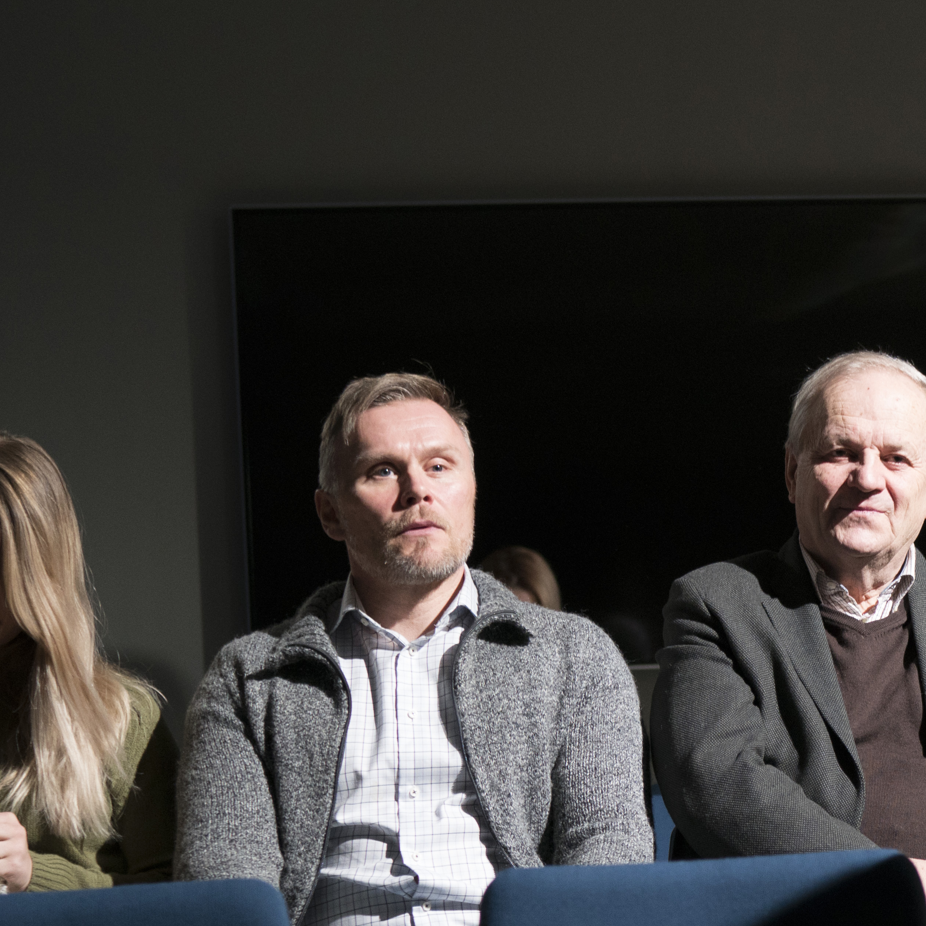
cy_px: 862
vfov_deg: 18.1
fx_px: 2845
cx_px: 965
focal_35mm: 94
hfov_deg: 18.0
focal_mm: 35
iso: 1250
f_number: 2.5
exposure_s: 1/100
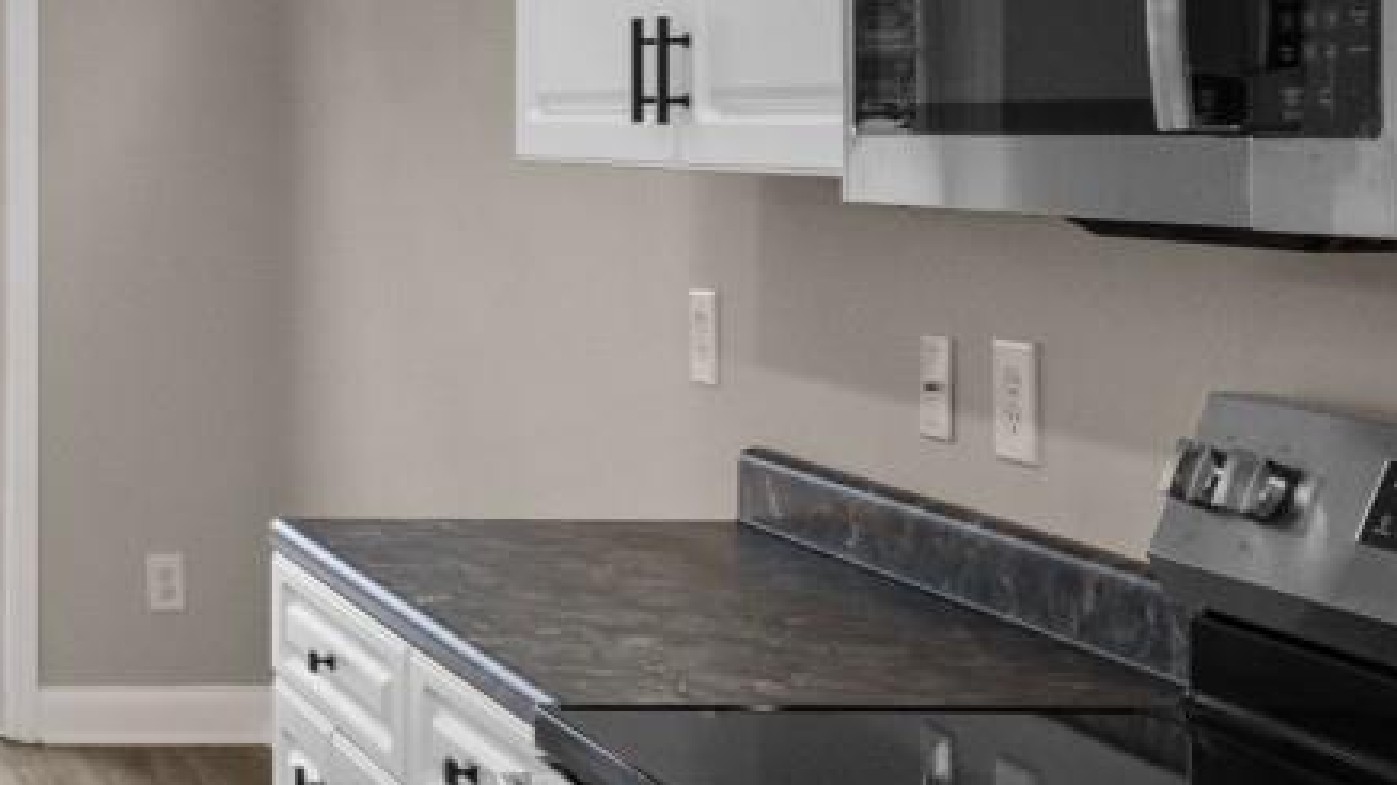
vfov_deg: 17.0
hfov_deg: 26.3
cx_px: -356
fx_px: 2592
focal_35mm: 70
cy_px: 115
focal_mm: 12
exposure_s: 1/25
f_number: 4.8
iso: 100
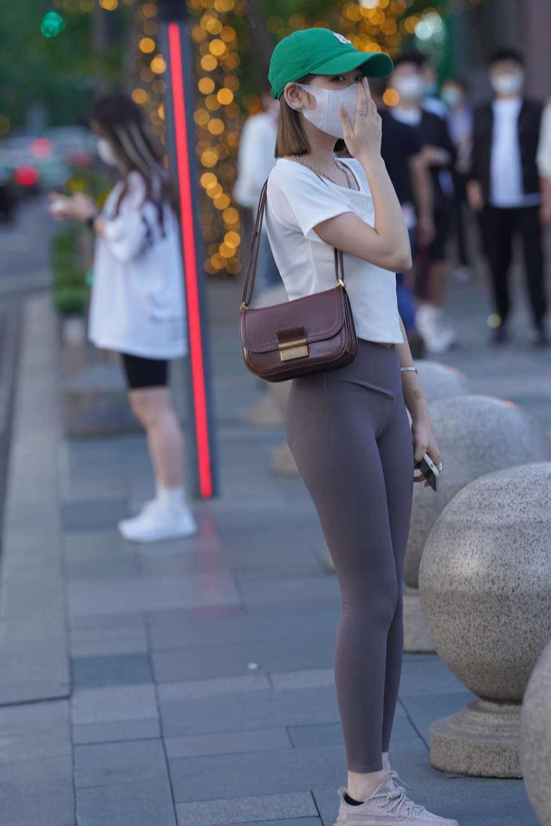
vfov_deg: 12.6
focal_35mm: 163
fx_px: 3742
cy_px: 356
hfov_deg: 8.4
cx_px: 317
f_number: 3.2
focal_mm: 135
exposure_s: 1/400
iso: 500
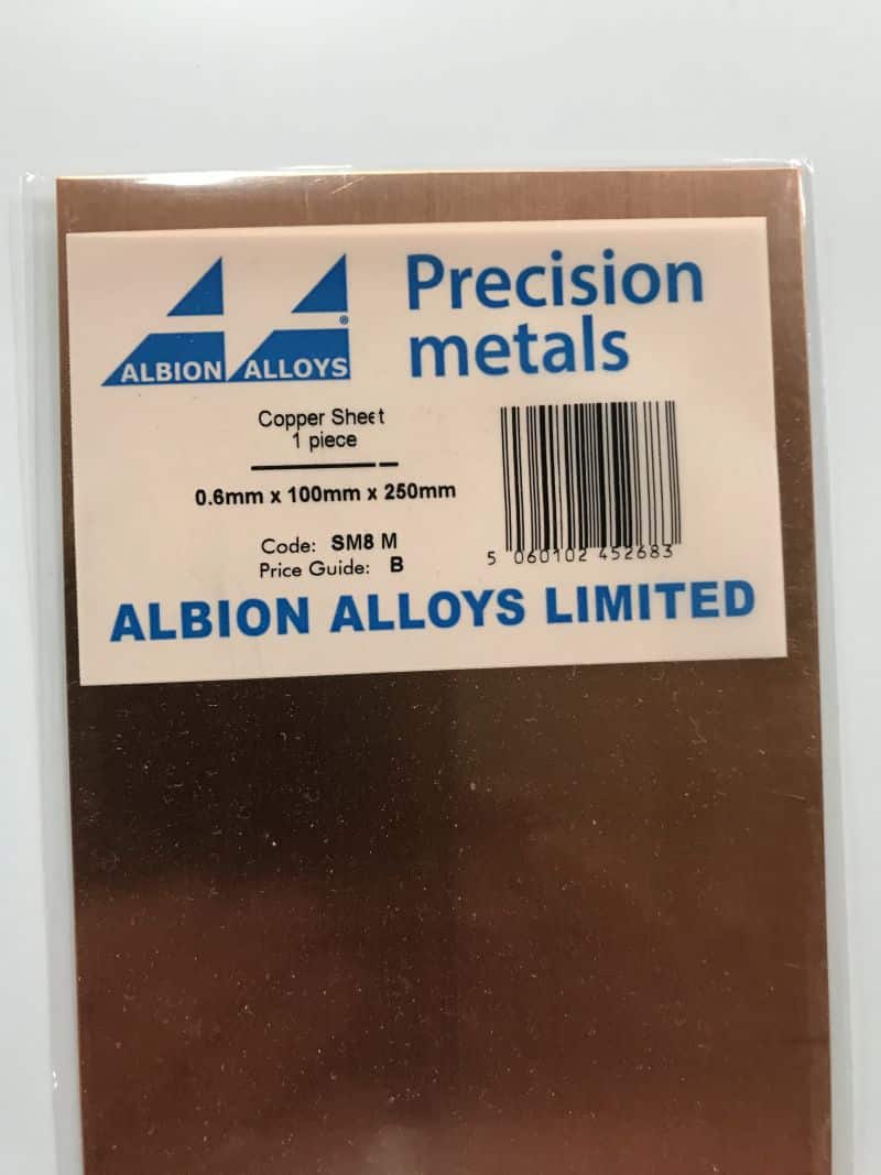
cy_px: 588
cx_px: 440
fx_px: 950
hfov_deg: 49.7
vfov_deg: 63.4
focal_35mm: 28
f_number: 1.8
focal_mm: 3.99
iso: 50
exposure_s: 1/17
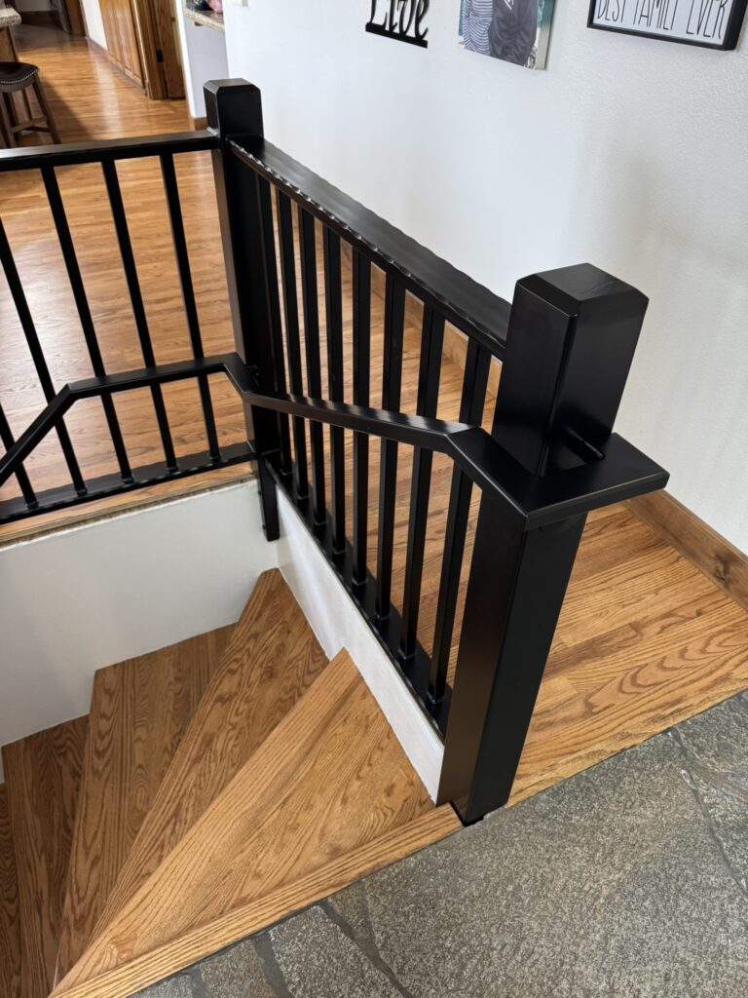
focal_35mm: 24
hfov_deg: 56.8
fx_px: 691
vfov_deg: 71.6
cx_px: 374
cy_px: 499
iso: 320
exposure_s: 1/60
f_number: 1.78
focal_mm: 6.76
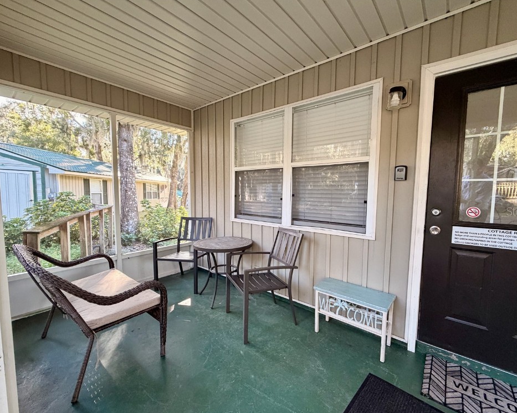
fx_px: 229
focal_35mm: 15
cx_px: 275
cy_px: 211
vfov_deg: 84.0
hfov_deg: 96.7
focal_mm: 2.22
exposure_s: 1/108
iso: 320
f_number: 2.2
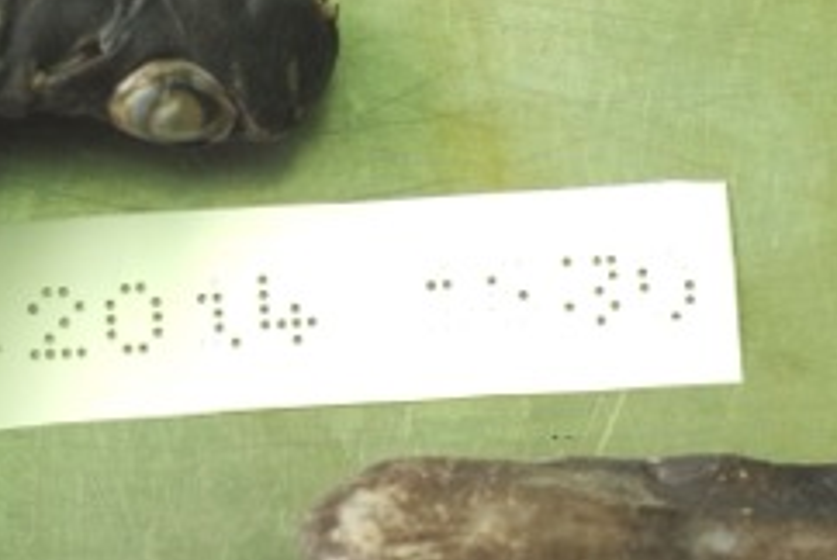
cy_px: 366
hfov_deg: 19.8
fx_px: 2398
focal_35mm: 103
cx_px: 477
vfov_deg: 13.3
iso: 400
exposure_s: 1/80
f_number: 5.6
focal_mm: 35
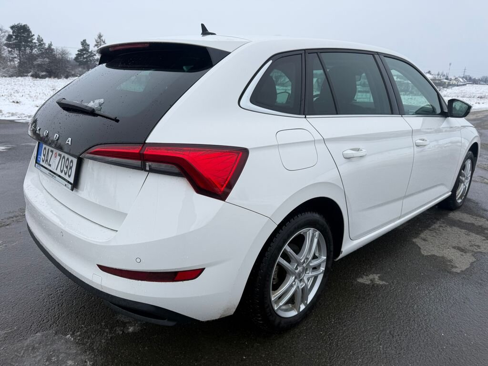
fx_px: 338
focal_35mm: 24
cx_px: 244
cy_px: 183
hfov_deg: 71.6
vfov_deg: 56.8
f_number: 1.78
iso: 80
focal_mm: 6.76
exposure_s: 1/1075
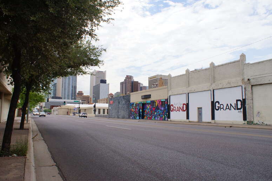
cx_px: 134
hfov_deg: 65.5
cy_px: 90
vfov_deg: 46.4
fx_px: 212
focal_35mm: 28
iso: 400
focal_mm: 18
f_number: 9
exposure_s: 1/1250
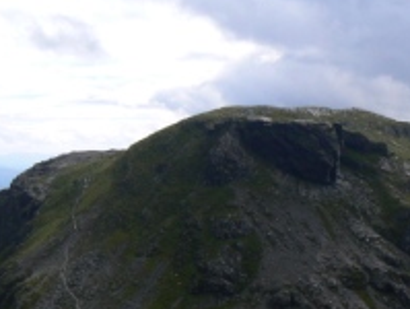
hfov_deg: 24.9
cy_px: 323
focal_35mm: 78
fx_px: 926
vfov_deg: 18.4
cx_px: 159
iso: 80
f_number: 6.3
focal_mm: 6
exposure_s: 1/400
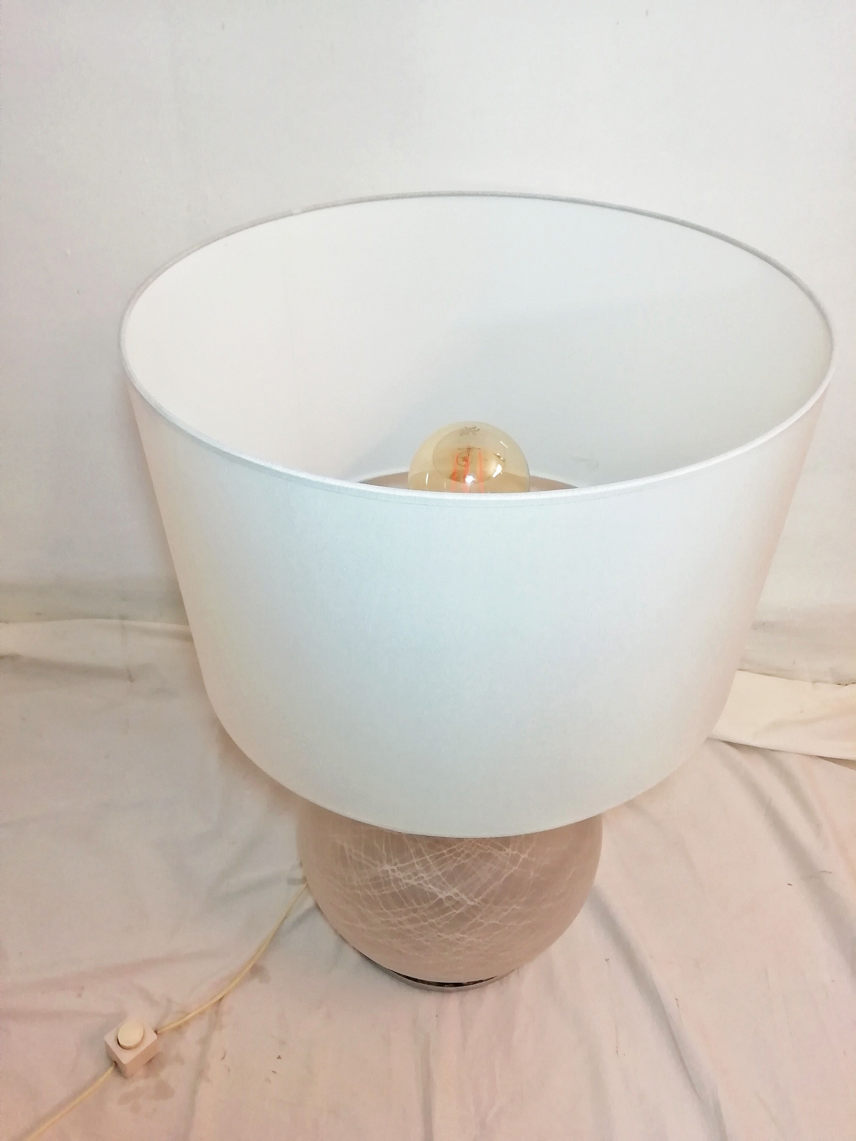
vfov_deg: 67.3
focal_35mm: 26
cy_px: 570
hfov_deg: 53.1
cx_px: 428
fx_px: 857
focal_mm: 3.46
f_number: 2.2
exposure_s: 1/33.3
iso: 80
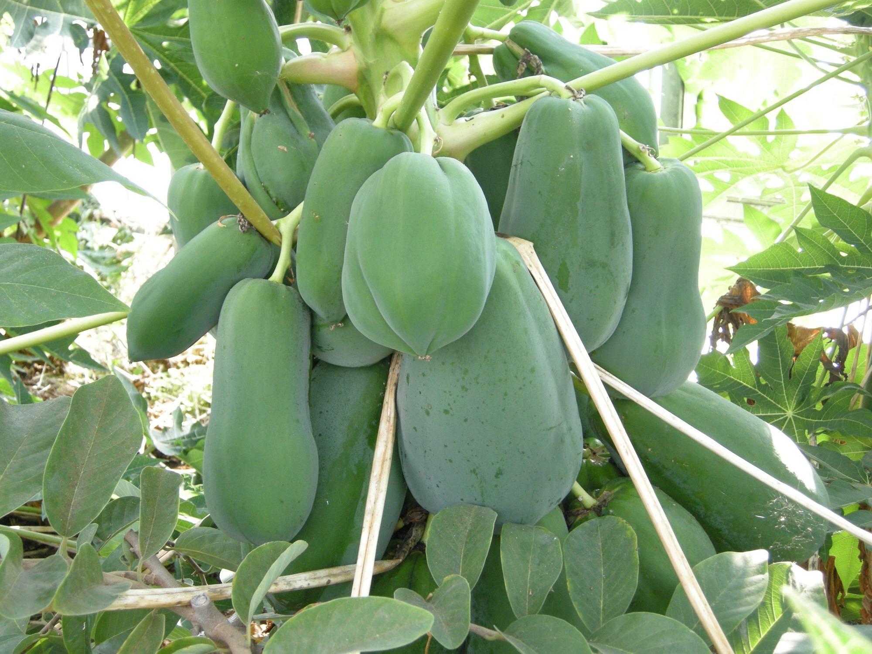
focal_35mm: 47
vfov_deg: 30.9
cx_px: 436
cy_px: 327
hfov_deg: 40.4
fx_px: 1184
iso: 220
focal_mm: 10.1
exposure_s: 1/60
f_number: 3.1
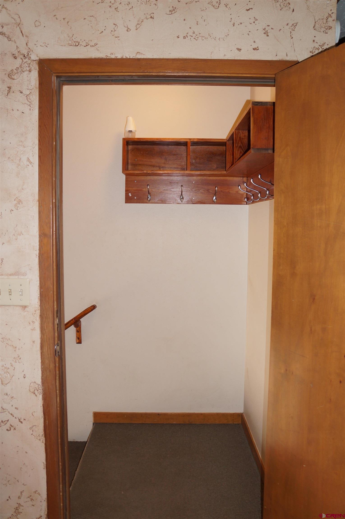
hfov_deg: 45.6
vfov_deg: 64.6
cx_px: 172
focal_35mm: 28
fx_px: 411
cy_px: 260
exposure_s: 1/60
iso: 400
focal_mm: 19
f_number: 4
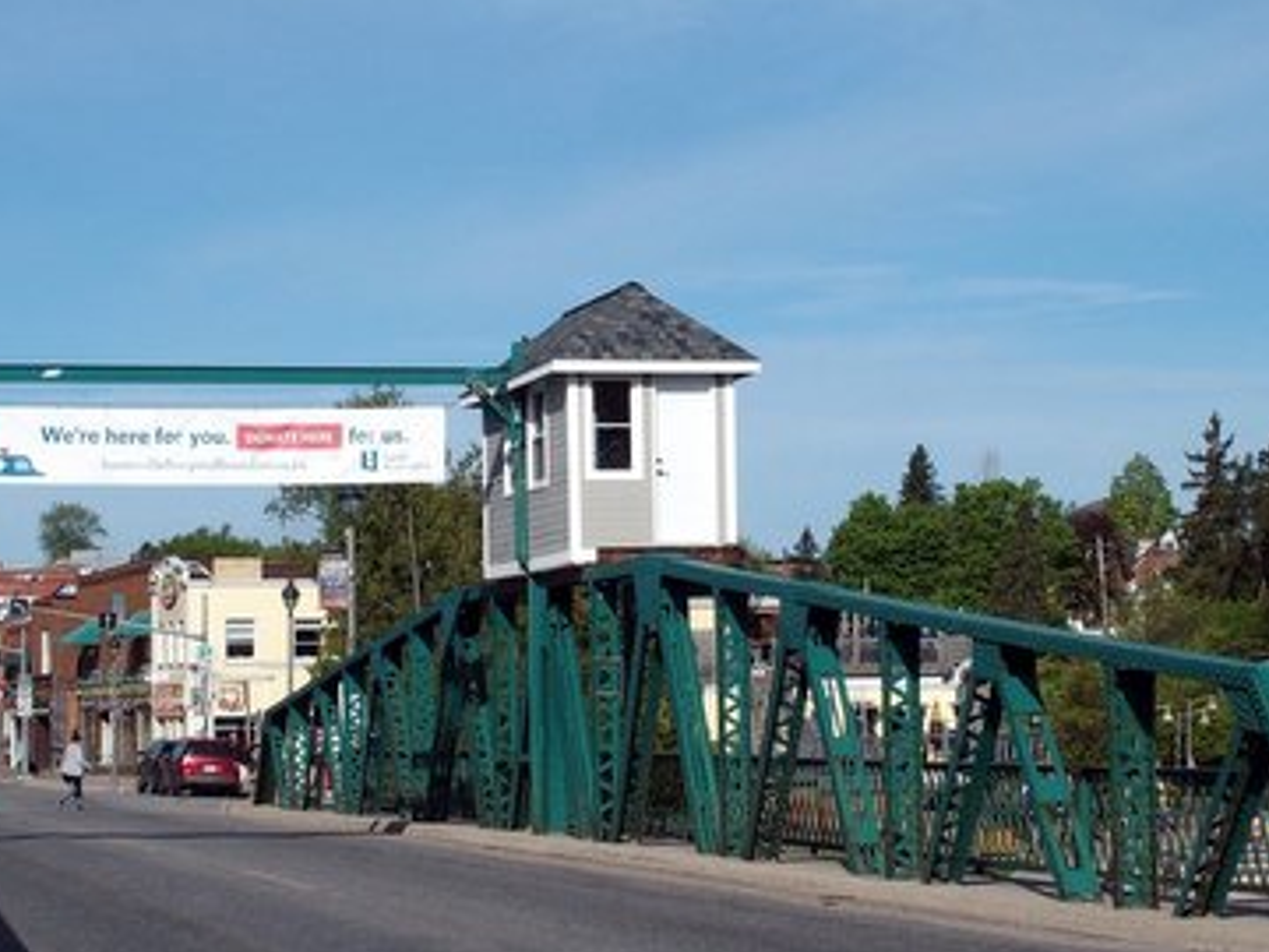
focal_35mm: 76
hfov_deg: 25.6
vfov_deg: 19.4
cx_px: 564
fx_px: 2786
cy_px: 543
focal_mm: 12
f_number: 5.6
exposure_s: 1/800
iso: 100
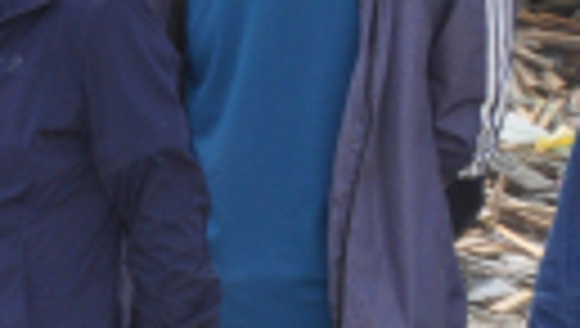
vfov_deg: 9.2
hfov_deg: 13.2
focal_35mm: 131
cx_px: -715
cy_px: 382
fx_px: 2018
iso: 640
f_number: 16
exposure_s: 1/200
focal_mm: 18
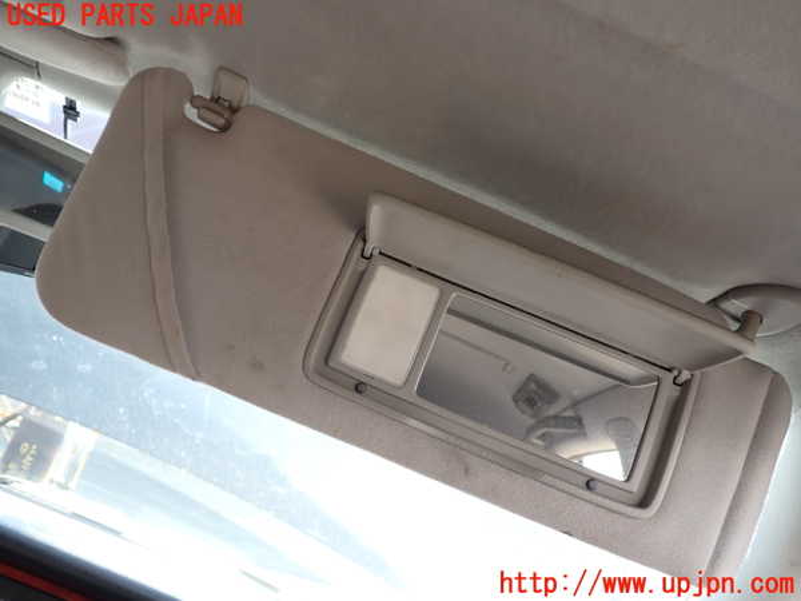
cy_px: 300
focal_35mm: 30
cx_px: 400
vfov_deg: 46.8
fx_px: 694
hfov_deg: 60.0
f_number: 2.3
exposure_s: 1/100
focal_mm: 5.4
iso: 100
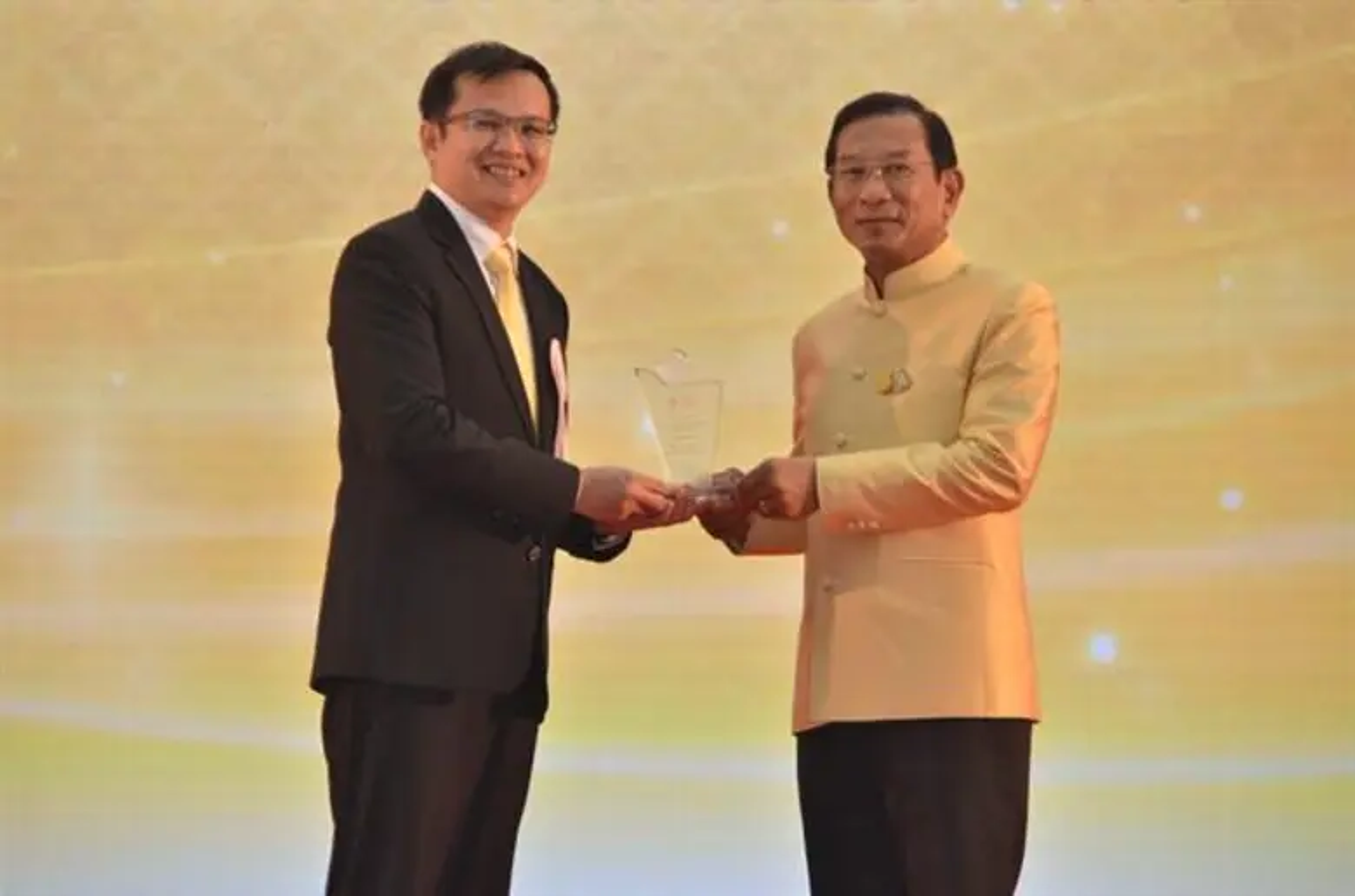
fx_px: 9575
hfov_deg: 8.1
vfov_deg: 5.4
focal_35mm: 255
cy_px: 448
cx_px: 678
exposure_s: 1/250
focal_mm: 170
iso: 1000
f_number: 5.6
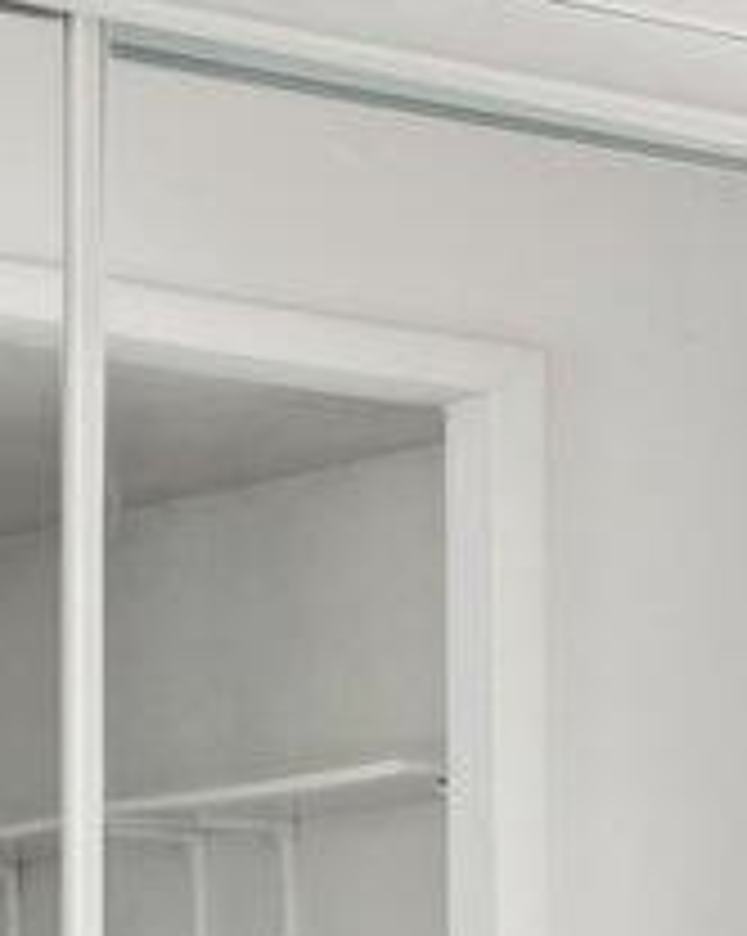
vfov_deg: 11.9
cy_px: 1298
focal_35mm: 157
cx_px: 2592
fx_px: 4345
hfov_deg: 7.8
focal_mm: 17
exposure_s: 1/3.33
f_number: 8
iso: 250
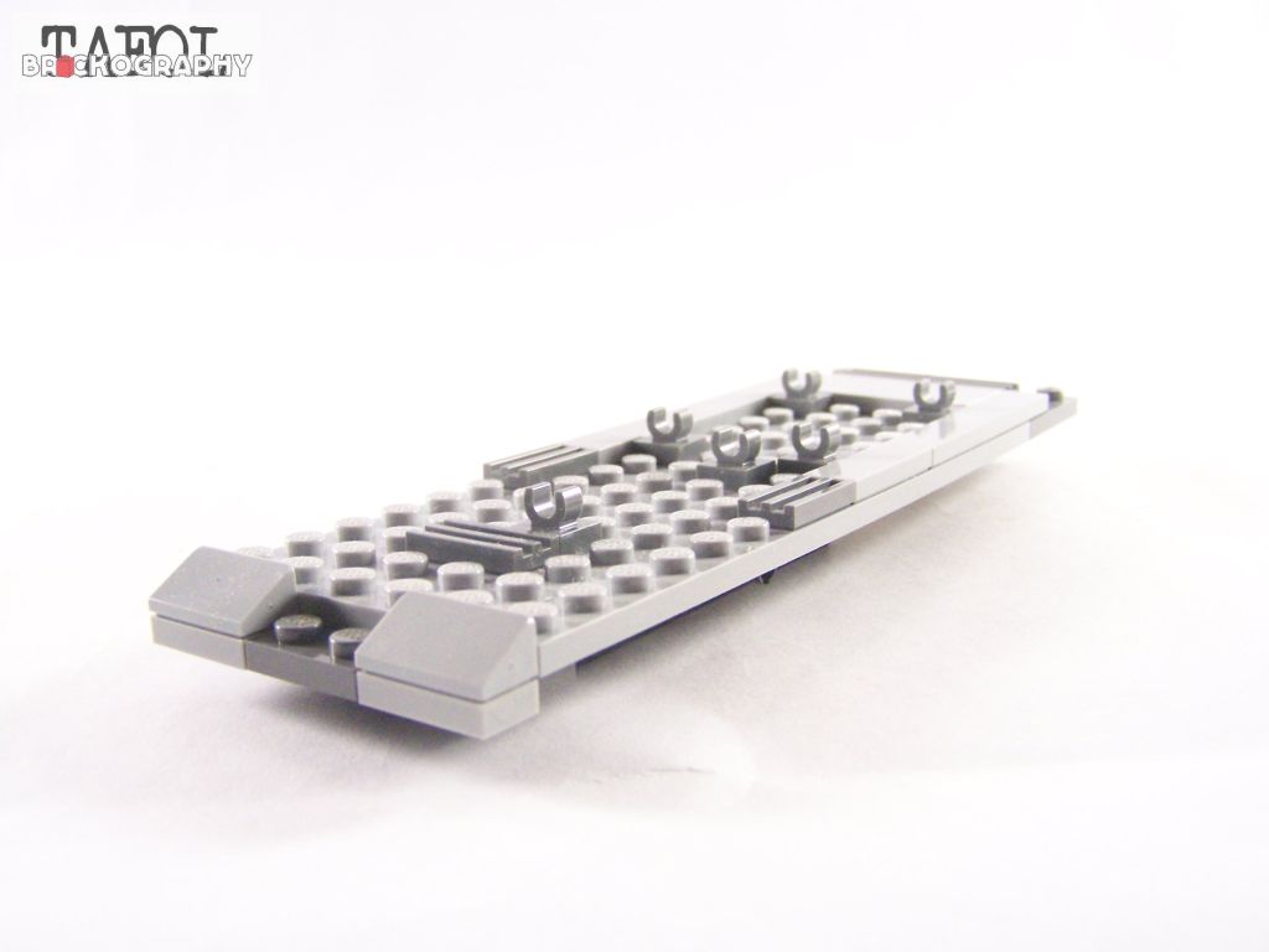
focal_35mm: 38
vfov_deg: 37.7
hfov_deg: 49.0
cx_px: 634
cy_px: 476
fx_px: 1393
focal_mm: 6.3
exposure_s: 1/60
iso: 400
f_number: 3.2
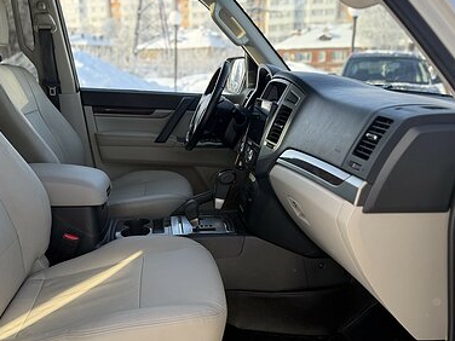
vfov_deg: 40.6
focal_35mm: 35
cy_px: 198
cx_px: 229
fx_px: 460
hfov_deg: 52.6
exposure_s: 1/456
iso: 100
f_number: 1.78
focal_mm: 6.76
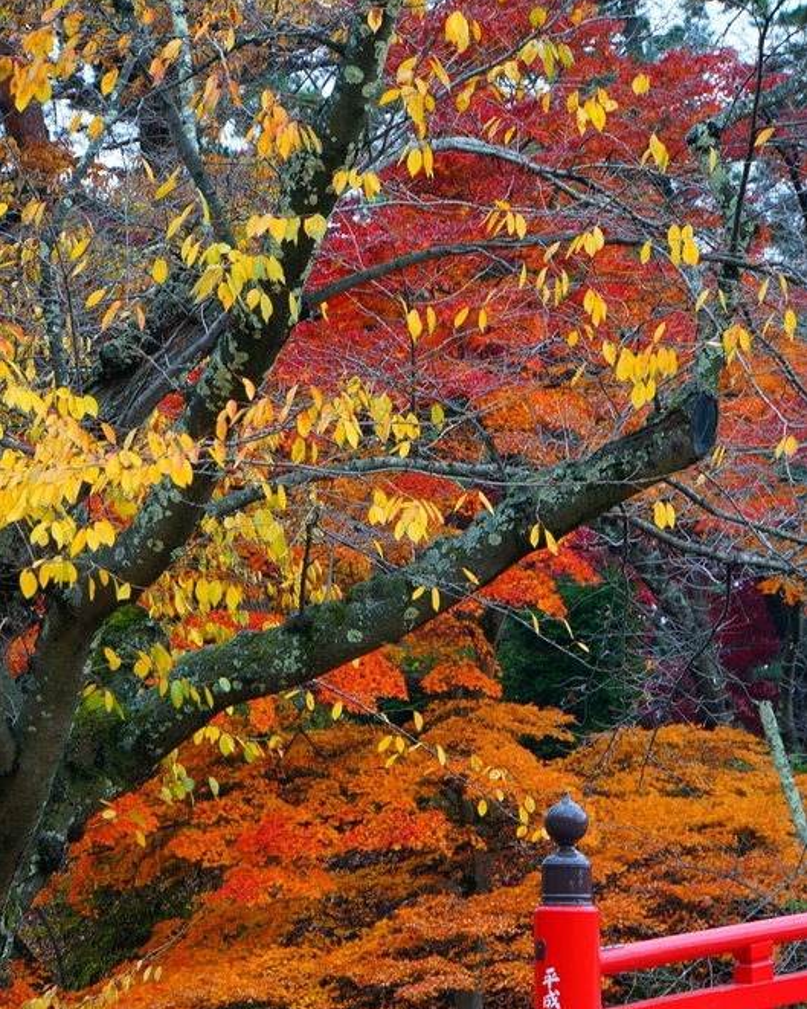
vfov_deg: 15.2
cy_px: 582
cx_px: 404
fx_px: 3776
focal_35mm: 127
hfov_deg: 12.2
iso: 400
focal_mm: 74.3
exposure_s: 1/80
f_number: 5.6
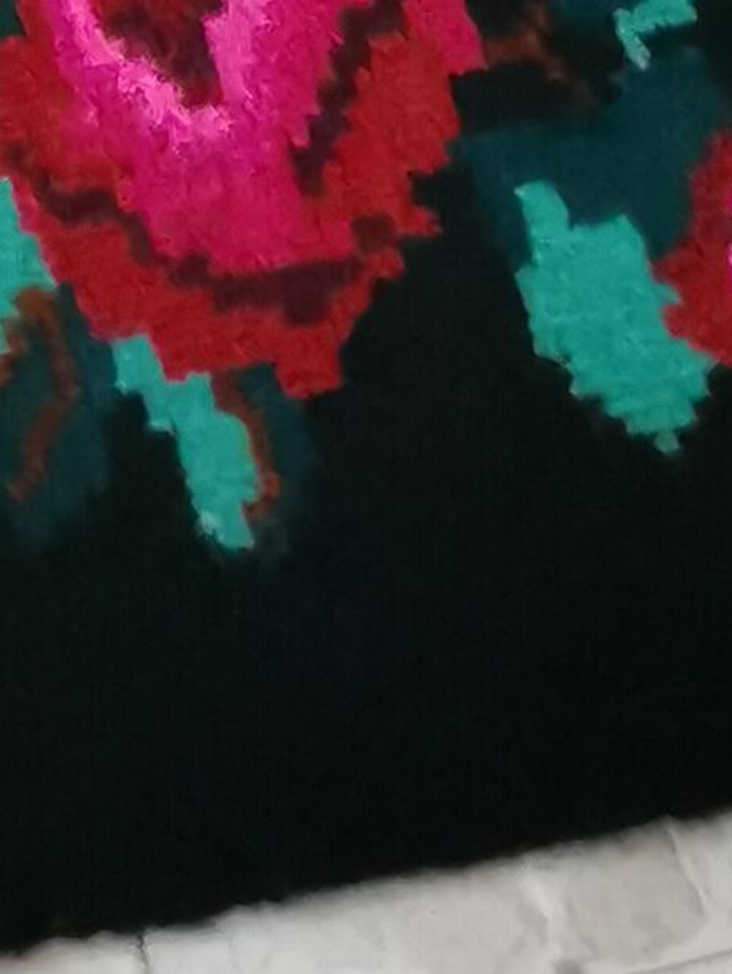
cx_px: -264
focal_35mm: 159
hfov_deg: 9.2
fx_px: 4478
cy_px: -1687
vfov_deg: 10.1
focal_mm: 5.56
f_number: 1.6
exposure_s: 1/30
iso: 800
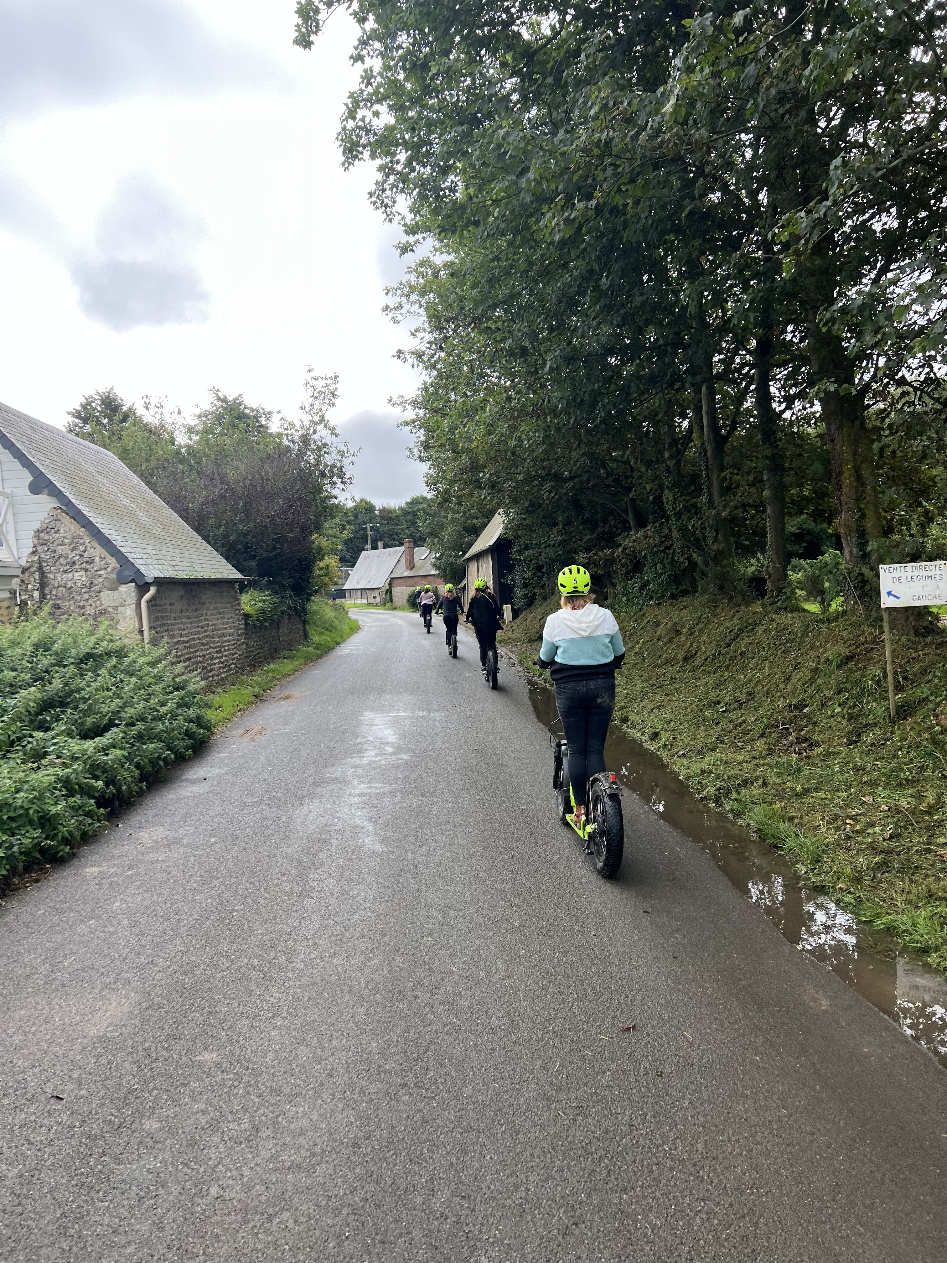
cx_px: 474
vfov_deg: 67.3
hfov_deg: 53.1
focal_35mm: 26
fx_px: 948
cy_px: 632
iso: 50
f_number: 1.5
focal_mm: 5.7
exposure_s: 1/1295
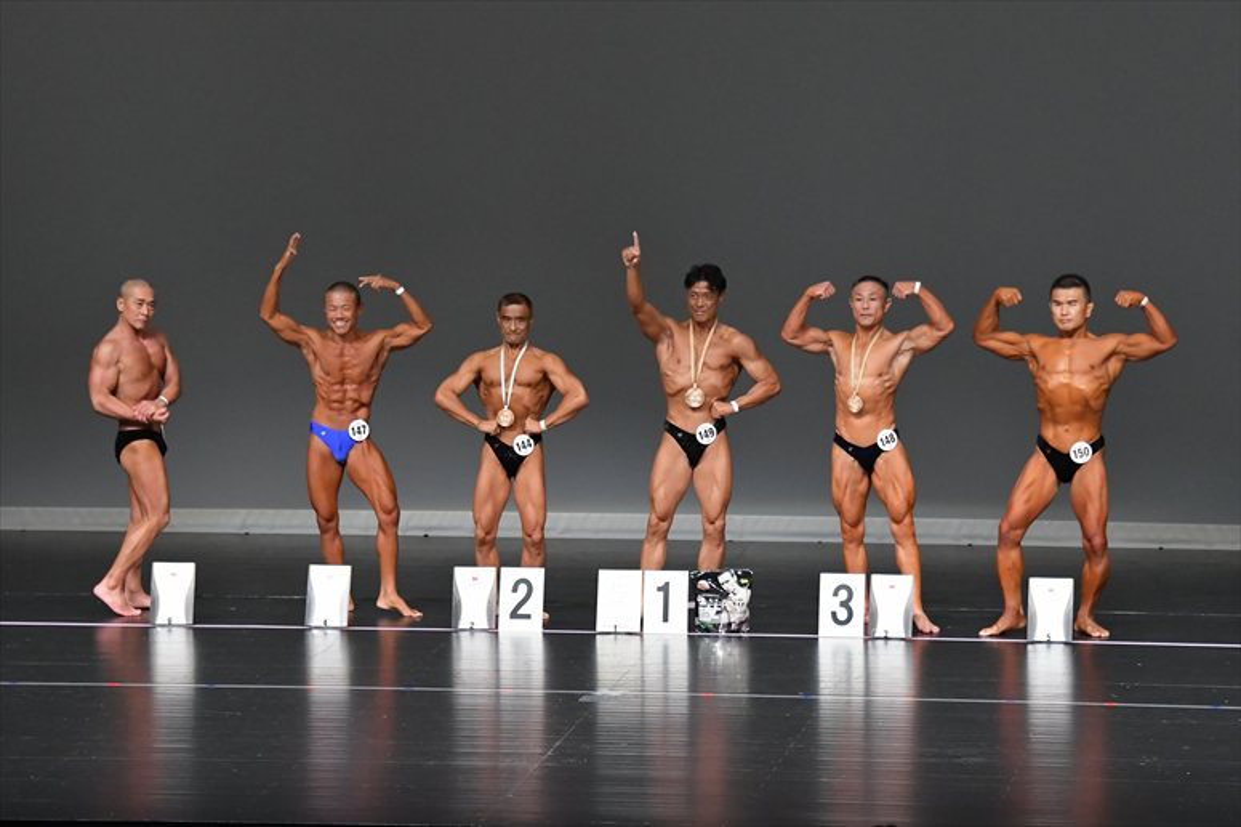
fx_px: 6305
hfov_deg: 11.2
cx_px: 620
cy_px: 414
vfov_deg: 7.5
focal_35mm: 183
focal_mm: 122
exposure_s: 1/400
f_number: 5.6
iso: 5000
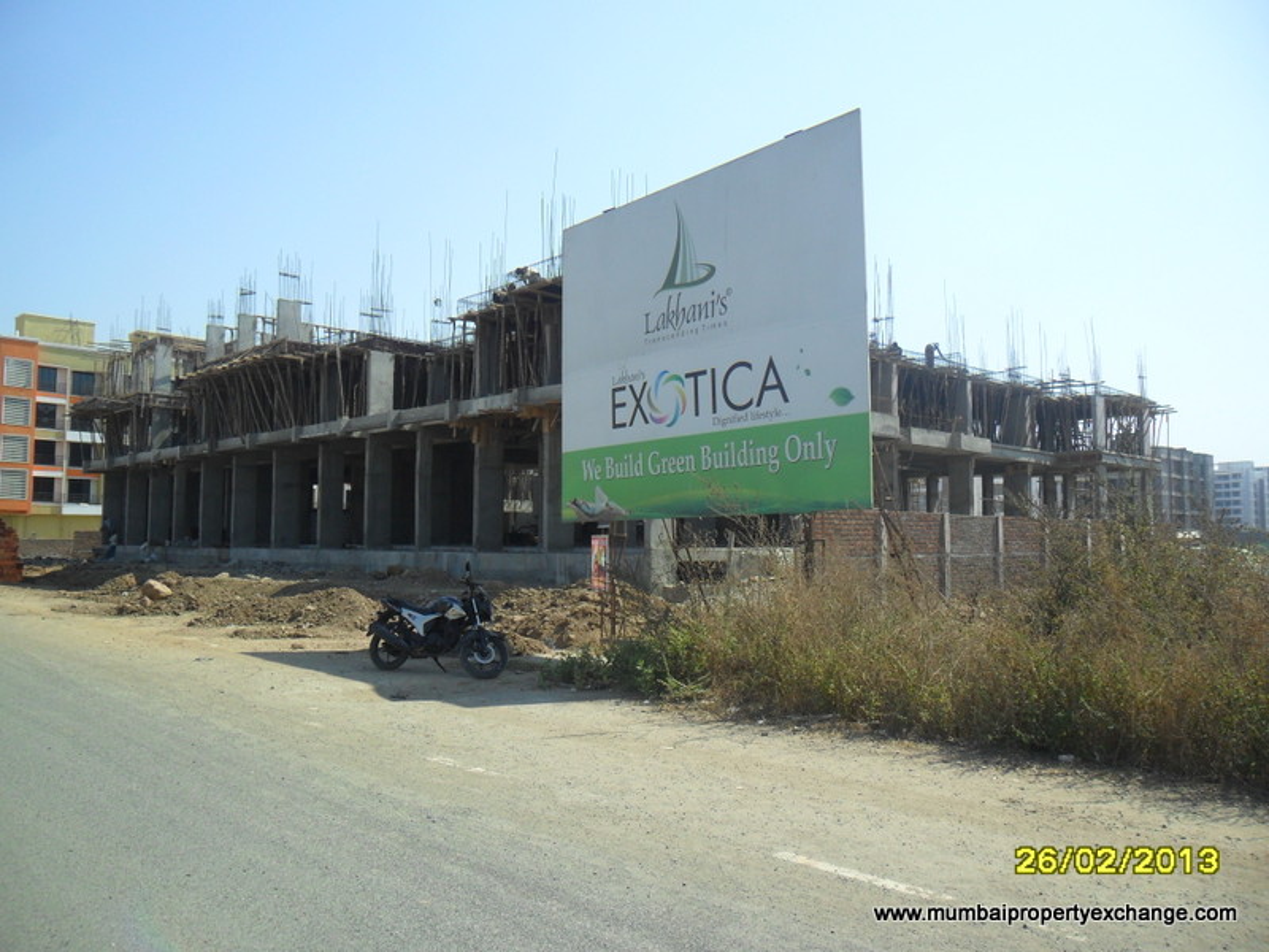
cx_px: 634
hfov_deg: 65.3
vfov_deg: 51.4
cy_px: 476
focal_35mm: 27
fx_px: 990
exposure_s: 1/1000
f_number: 3.5
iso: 100
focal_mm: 4.9
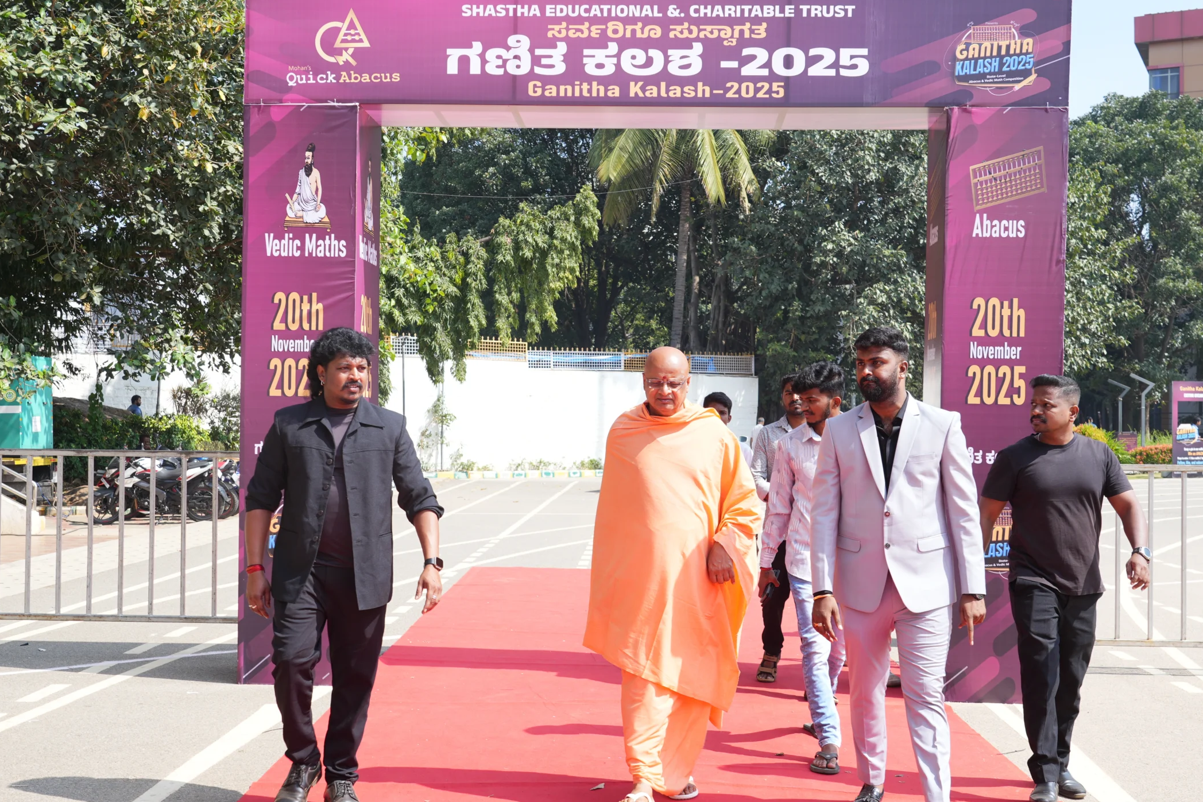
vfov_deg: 30.5
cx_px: 590
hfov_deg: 44.5
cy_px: 424
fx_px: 1470
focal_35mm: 44
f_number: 7.1
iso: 160
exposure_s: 1/250
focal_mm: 36
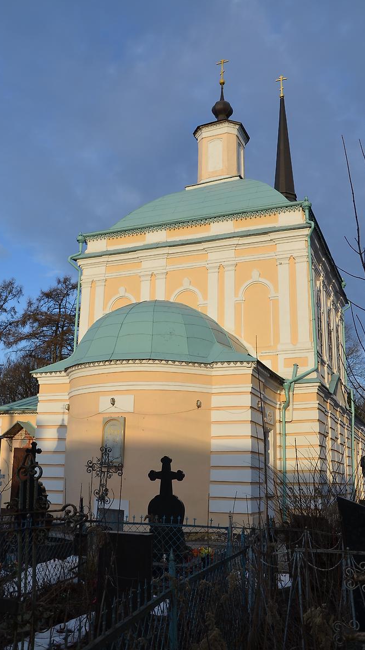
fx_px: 577
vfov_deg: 58.7
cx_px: 178
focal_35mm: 34
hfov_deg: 35.1
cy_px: 329
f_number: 8
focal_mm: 21
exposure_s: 1/250
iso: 125
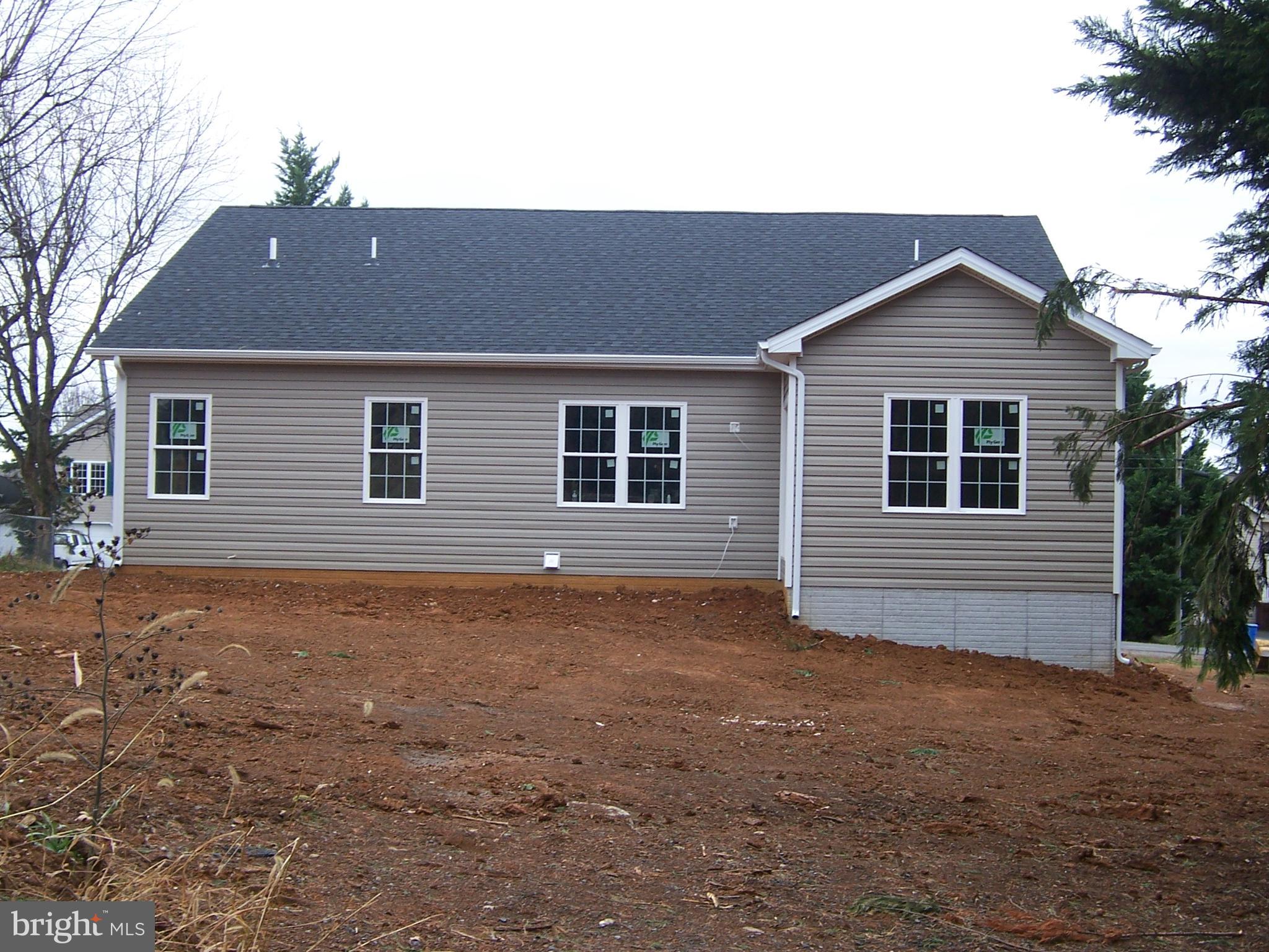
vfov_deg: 29.7
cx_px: 634
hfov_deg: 38.9
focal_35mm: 49
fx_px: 1796
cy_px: 476
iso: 80
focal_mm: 8.2
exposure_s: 1/125
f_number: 4
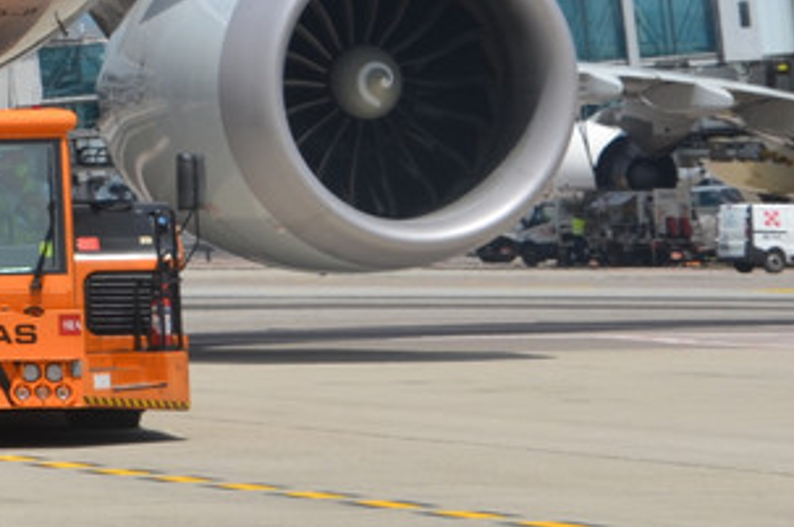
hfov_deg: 6.7
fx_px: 6584
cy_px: -357
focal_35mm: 299
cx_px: -616
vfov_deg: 4.5
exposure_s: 1/400
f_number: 10
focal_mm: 50
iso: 160
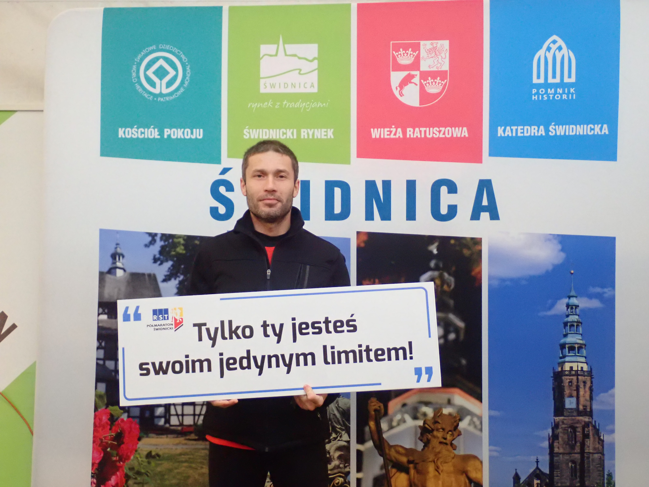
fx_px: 862
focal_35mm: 46
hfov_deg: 41.2
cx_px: 324
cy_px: 244
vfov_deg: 31.5
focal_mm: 8.41
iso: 1600
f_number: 3.1
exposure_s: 1/200
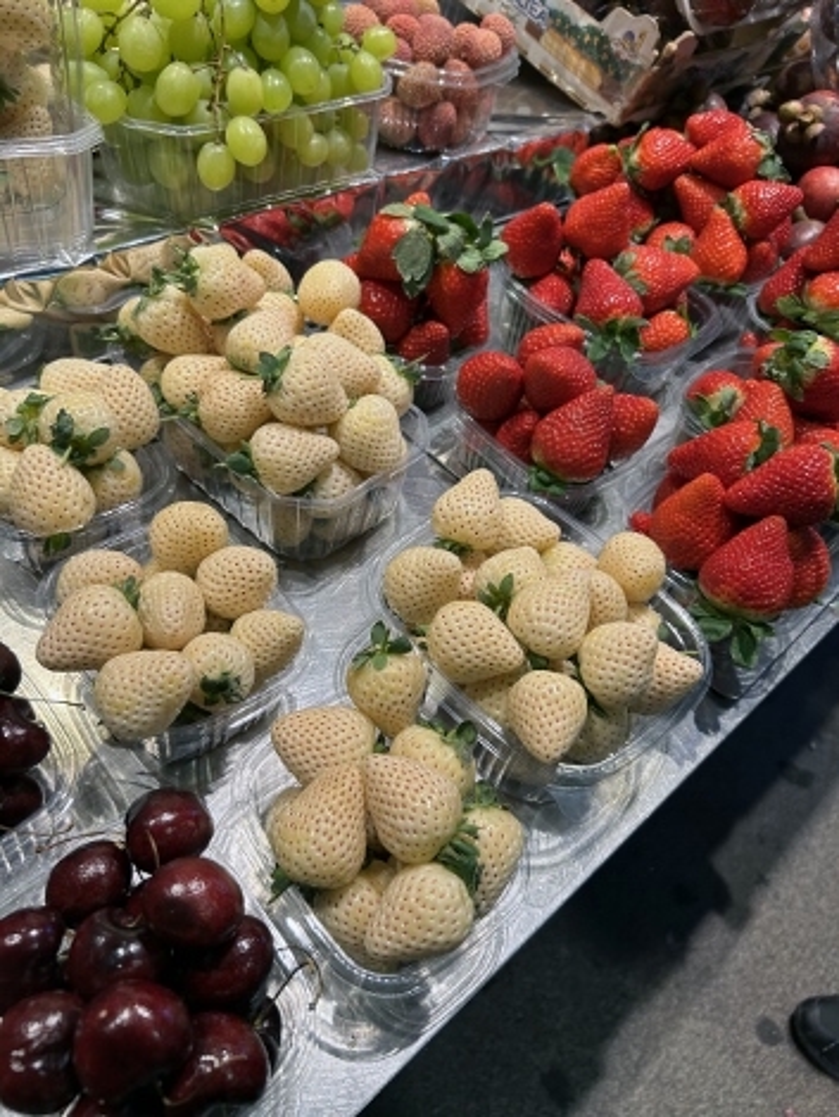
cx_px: 420
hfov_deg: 53.1
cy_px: 558
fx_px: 839
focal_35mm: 26
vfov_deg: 67.3
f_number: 1.5
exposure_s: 1/208
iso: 40
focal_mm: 5.7
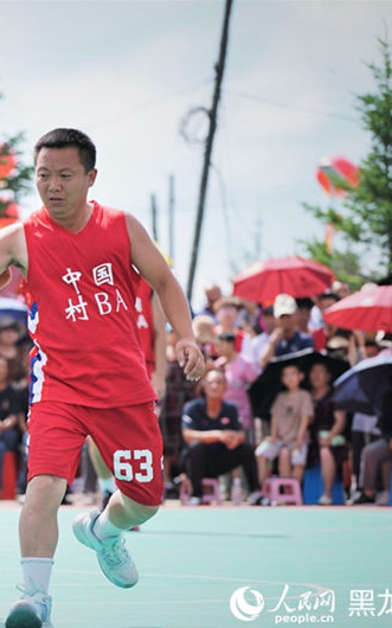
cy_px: 315
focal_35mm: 243
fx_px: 4156
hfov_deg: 5.4
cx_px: -36
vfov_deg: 8.6
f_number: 4
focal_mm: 158
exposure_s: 1/1000
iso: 125
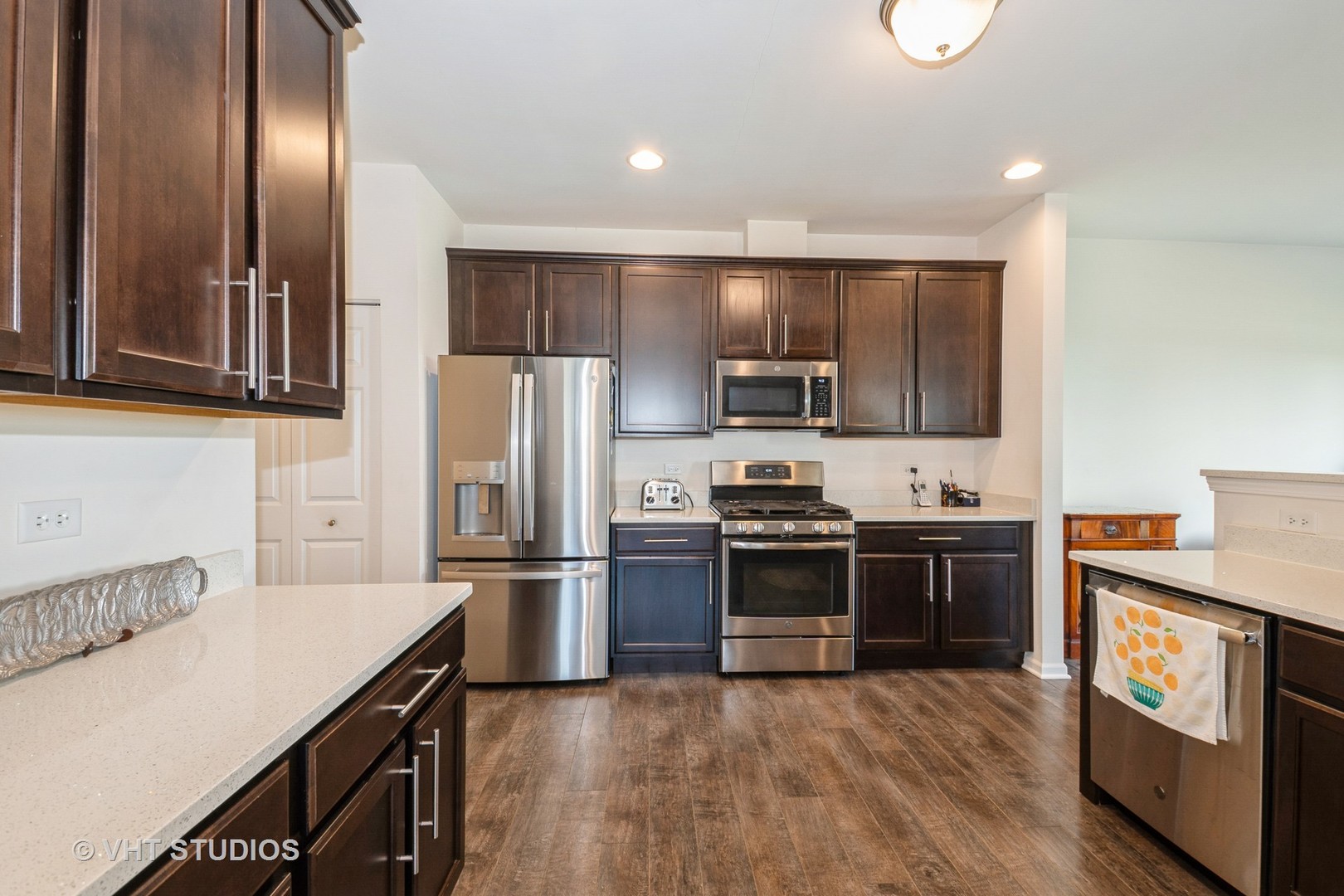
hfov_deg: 100.4
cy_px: 448
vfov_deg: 77.3
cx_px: 672
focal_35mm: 15
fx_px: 560
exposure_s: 1/6
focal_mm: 10
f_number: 7.1
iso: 250
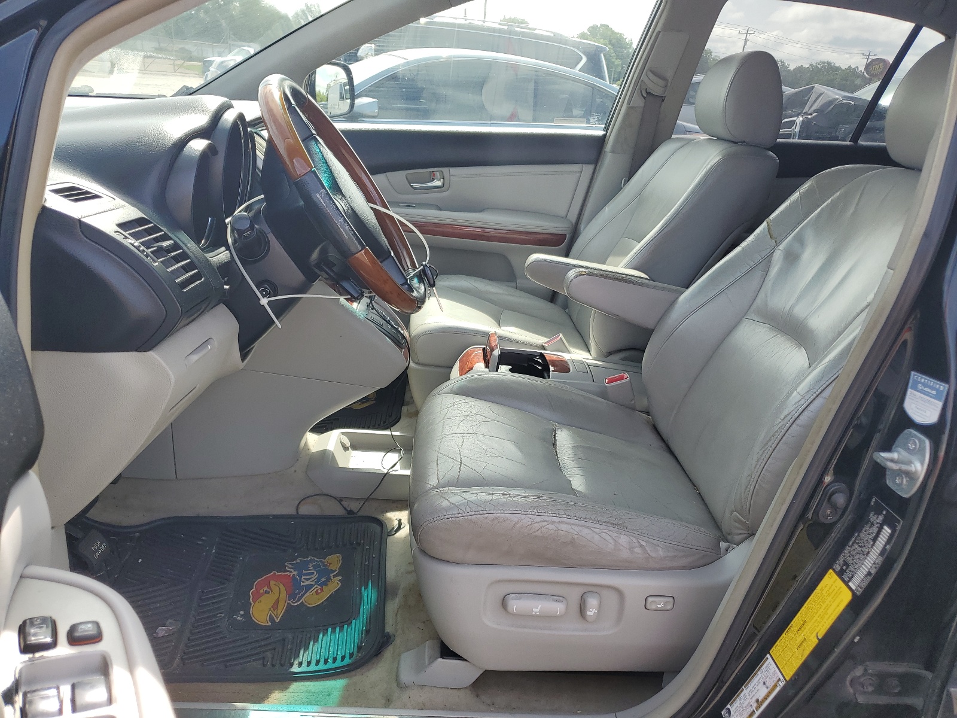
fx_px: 719
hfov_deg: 67.3
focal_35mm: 26
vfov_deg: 53.1
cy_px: 359
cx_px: 478
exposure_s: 1/769
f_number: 1.5
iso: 50
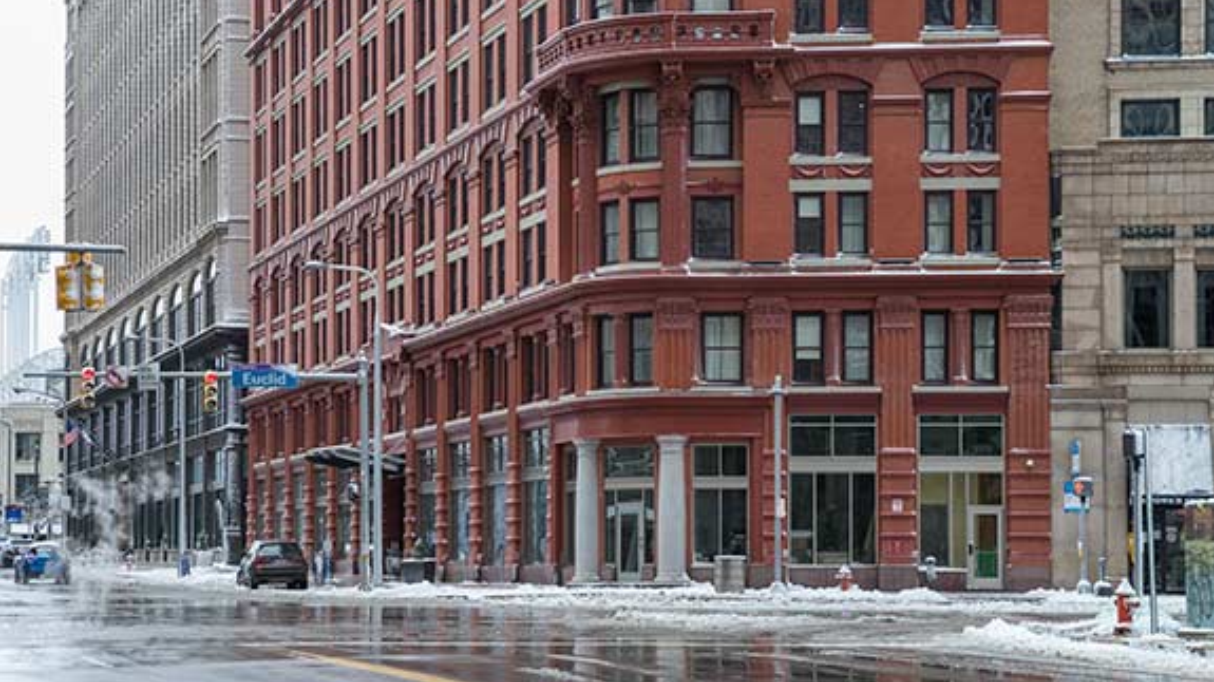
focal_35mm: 74
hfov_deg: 28.6
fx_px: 2381
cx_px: 610
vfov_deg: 16.3
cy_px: 316
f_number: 8
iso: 200
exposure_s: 1/250
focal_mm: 70
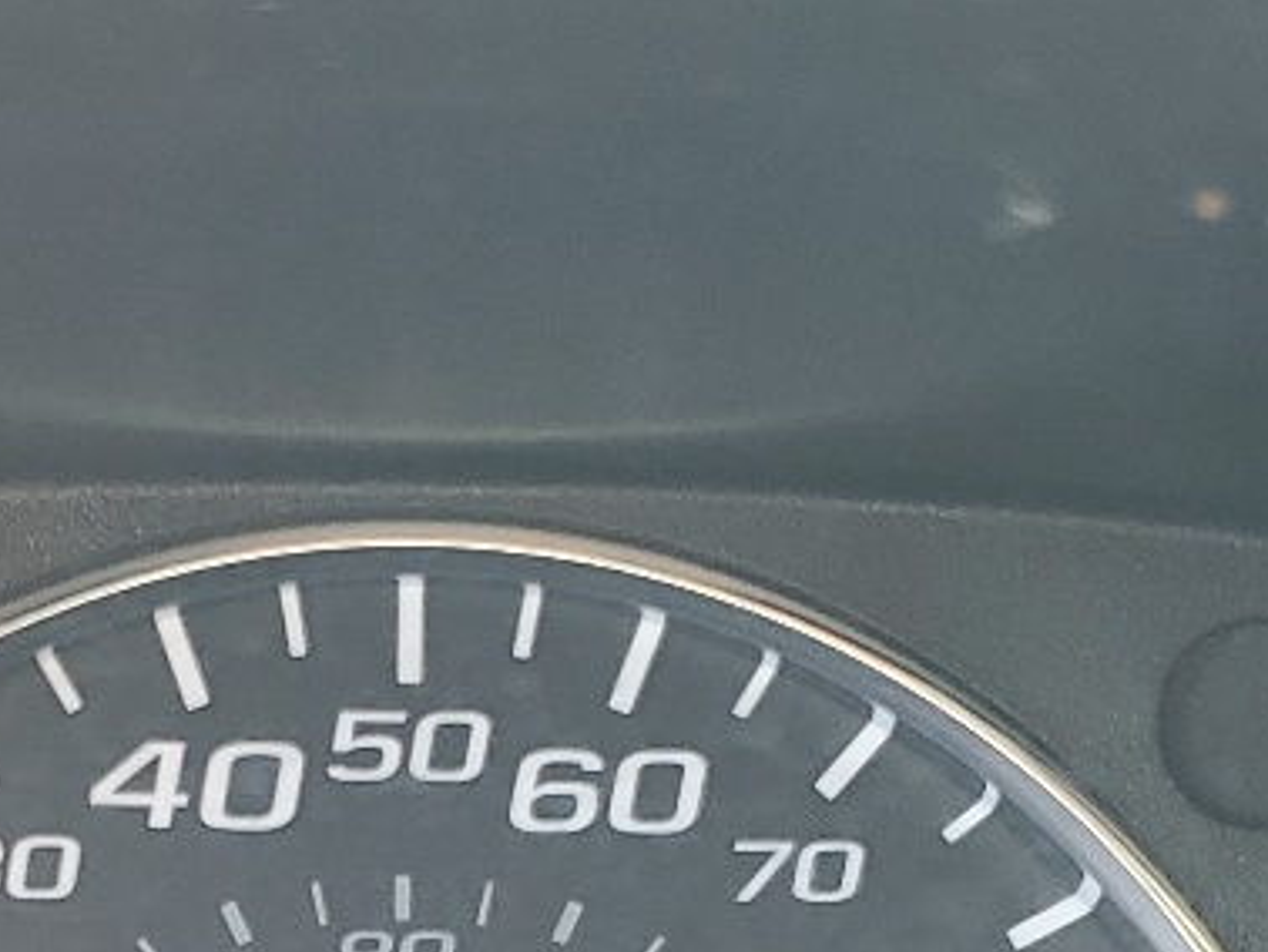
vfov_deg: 13.0
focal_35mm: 110
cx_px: 215
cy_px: 1277
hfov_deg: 17.7
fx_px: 4032
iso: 52
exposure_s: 1/60.2
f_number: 1.5
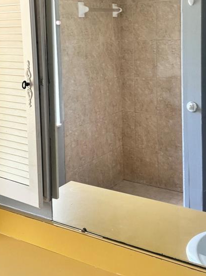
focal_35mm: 52
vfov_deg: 36.1
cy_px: 72
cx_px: 106
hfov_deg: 28.0
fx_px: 413
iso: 200
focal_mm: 6.76
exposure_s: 1/86
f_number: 1.78
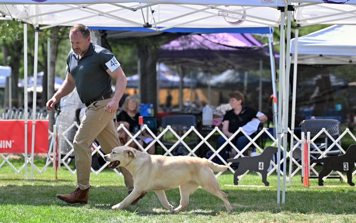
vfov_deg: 9.2
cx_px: 178
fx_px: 1387
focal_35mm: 143
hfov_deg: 14.6
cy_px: 117
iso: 1250
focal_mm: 140
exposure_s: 1/5000
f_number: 4
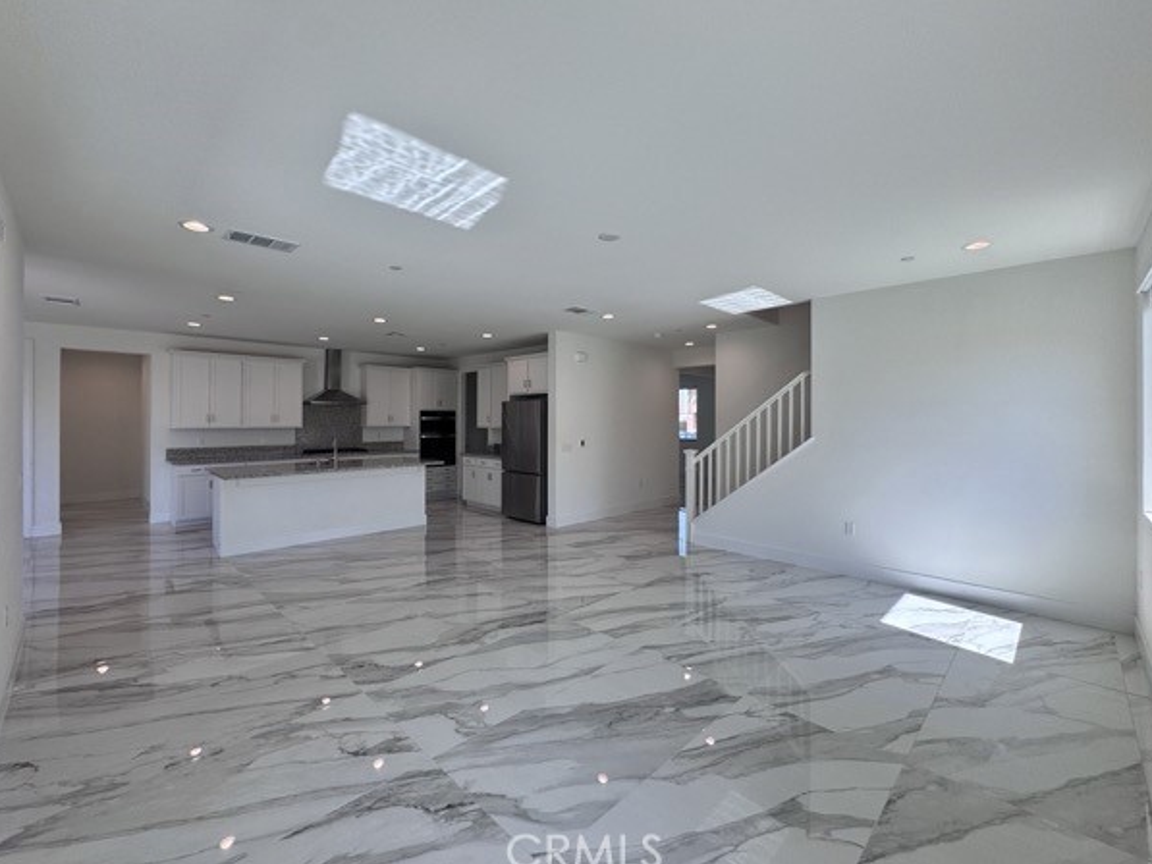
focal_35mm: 15
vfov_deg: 81.7
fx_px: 499
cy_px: 417
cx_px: 577
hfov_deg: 98.2
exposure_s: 1/198
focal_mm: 2.22
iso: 40
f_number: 2.2
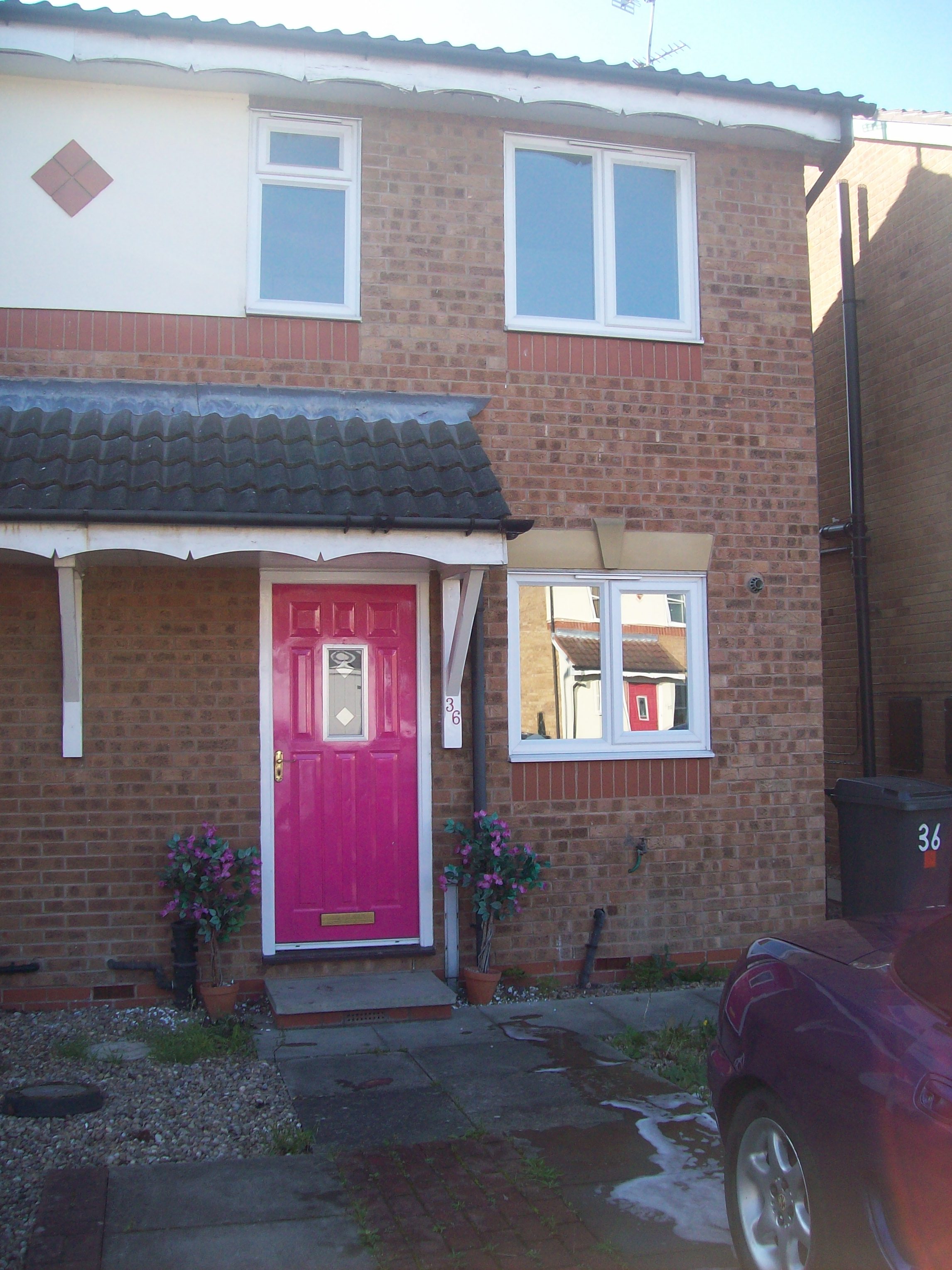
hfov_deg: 39.7
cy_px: 635
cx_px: 476
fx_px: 1320
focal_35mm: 36
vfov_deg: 51.4
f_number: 2.7
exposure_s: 1/304
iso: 80
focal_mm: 6
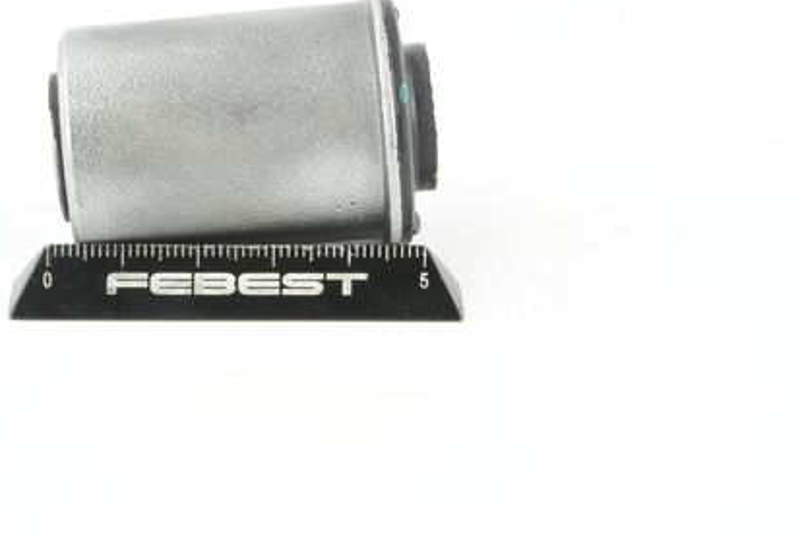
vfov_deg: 13.2
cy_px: 165
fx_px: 2323
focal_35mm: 104
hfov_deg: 19.5
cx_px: 242
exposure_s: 1/2
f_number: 32
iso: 100
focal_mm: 60
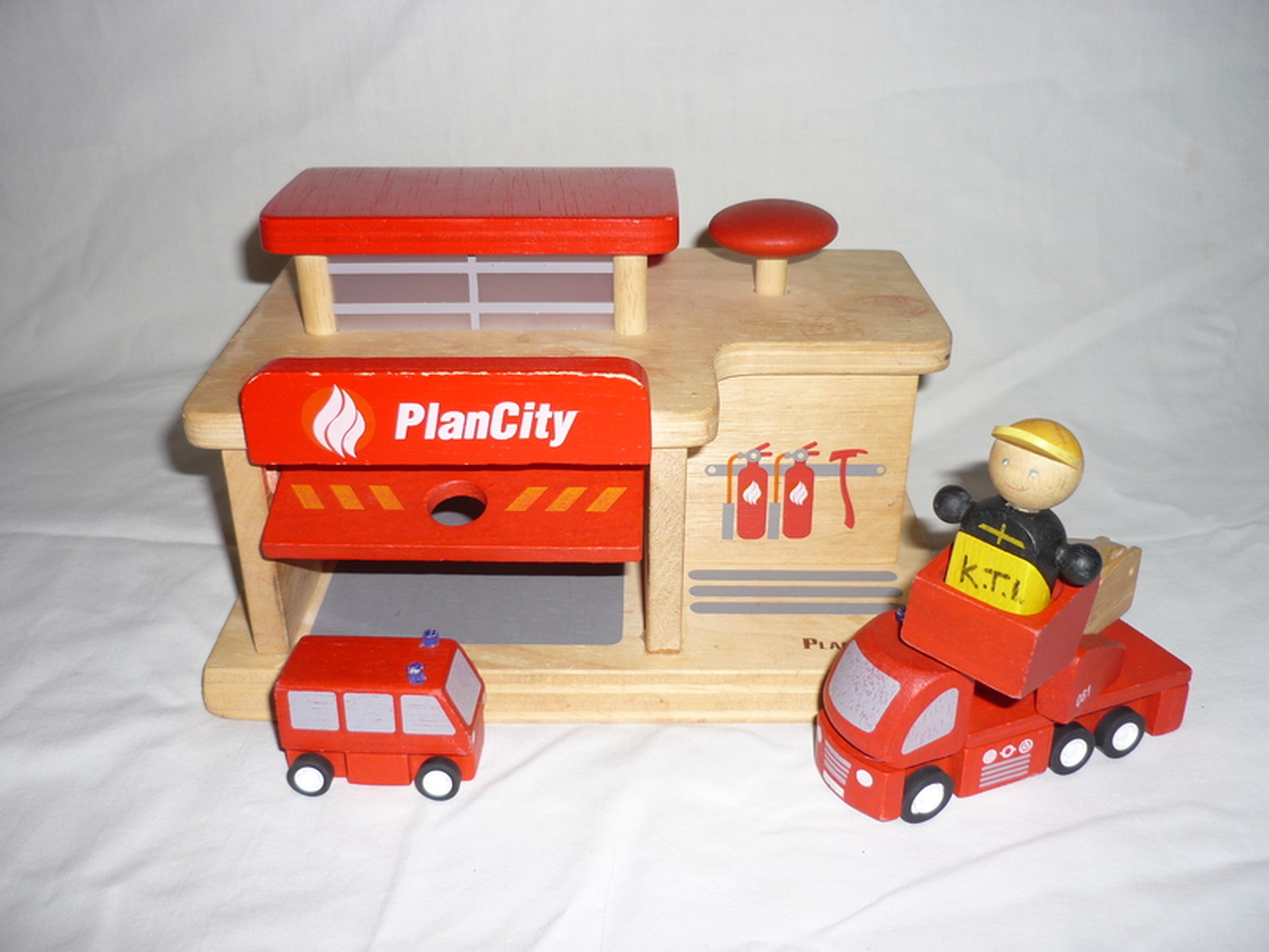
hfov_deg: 55.4
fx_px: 1210
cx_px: 634
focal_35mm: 33
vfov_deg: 42.9
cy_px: 476
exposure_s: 1/30
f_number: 2.8
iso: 100
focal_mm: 5.5
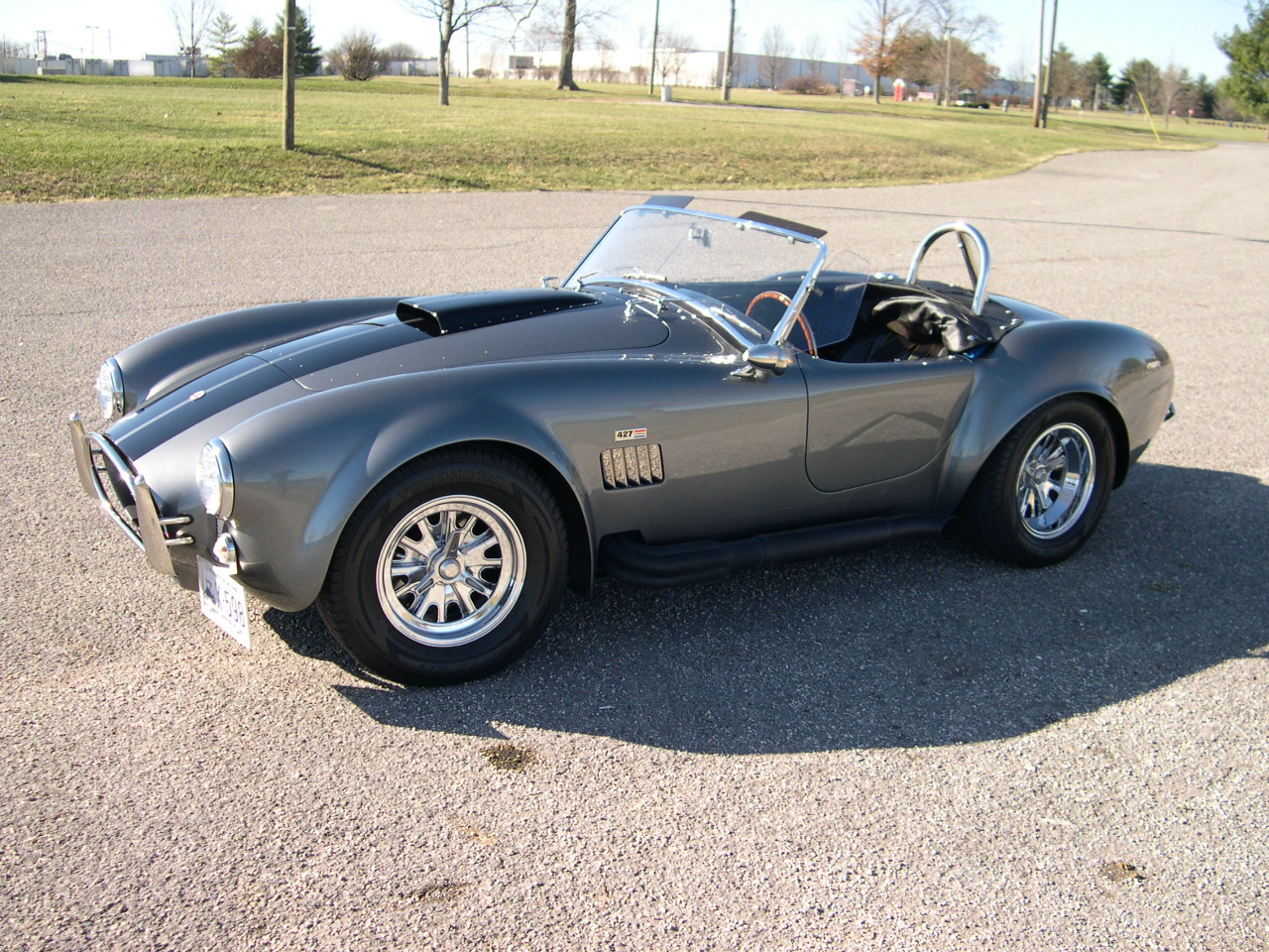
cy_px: 476
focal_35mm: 38
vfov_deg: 37.7
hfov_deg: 49.0
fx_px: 1393
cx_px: 634
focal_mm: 8
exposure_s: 1/466
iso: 100
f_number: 2.8
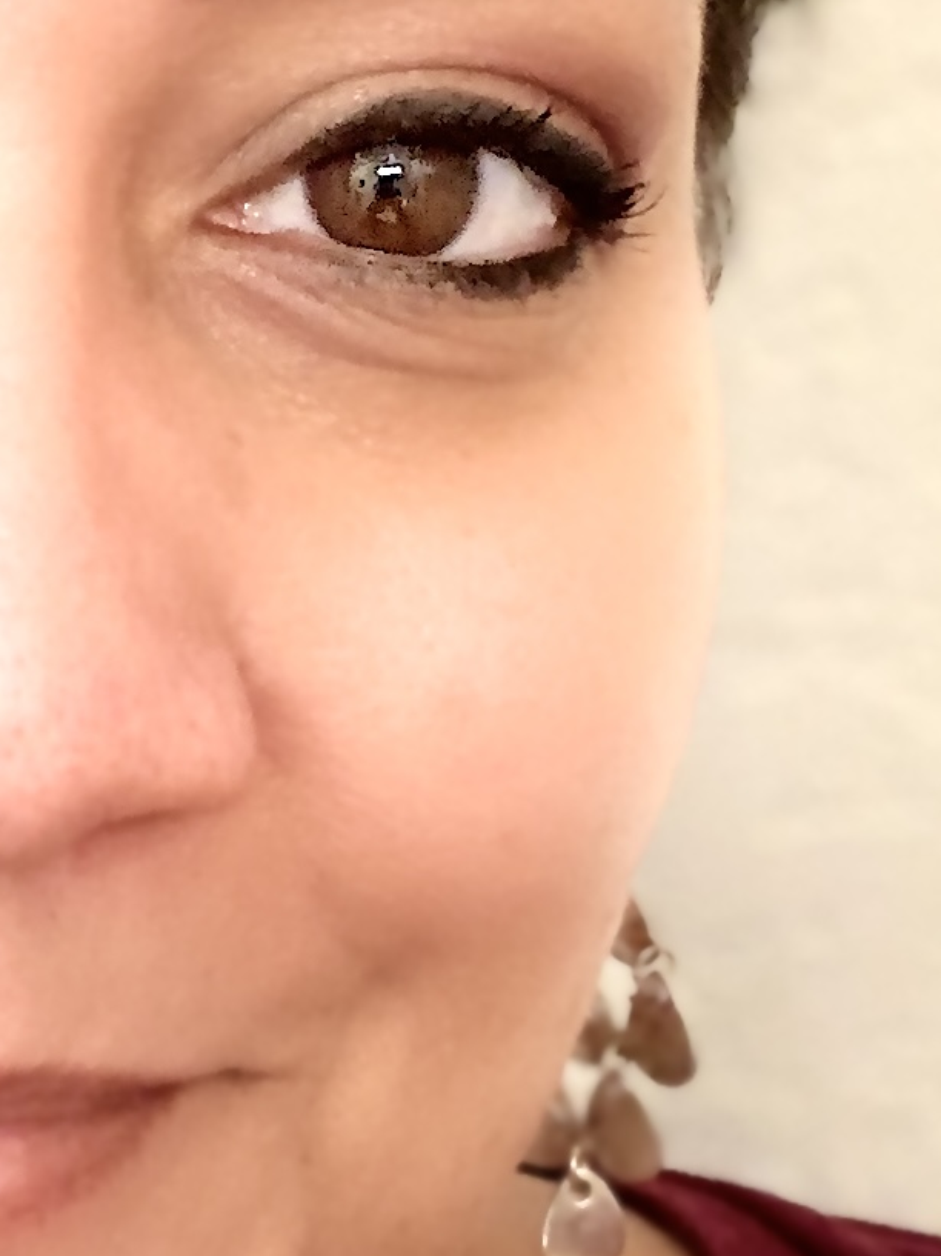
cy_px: 535
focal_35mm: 121
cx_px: -300
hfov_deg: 11.9
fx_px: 4389
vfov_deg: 16.3
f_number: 2.2
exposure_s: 1/60
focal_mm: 2.87
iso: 160
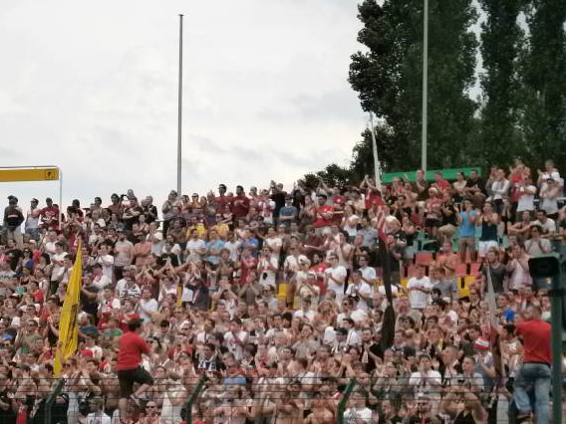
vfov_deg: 15.5
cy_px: 293
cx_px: 239
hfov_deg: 20.6
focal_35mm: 95
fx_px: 1553
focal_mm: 10.7
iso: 80
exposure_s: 1/400
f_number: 3.9
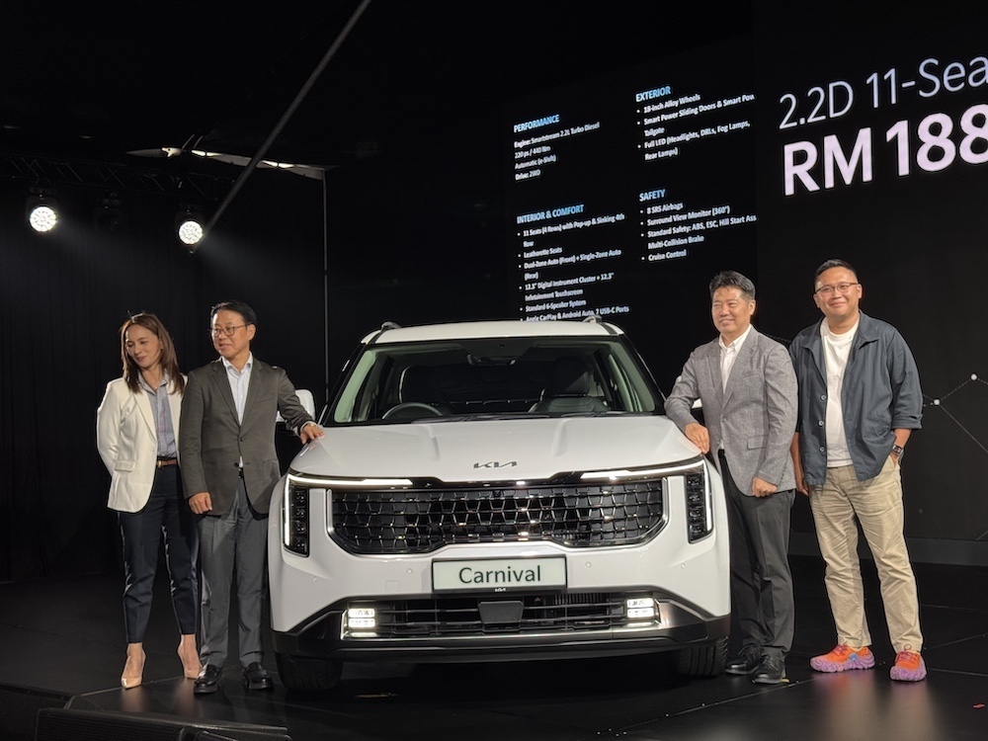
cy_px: 370
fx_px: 1370
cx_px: 494
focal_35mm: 48
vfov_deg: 30.3
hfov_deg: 39.7
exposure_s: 1/113
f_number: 1.78
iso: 80
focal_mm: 6.76
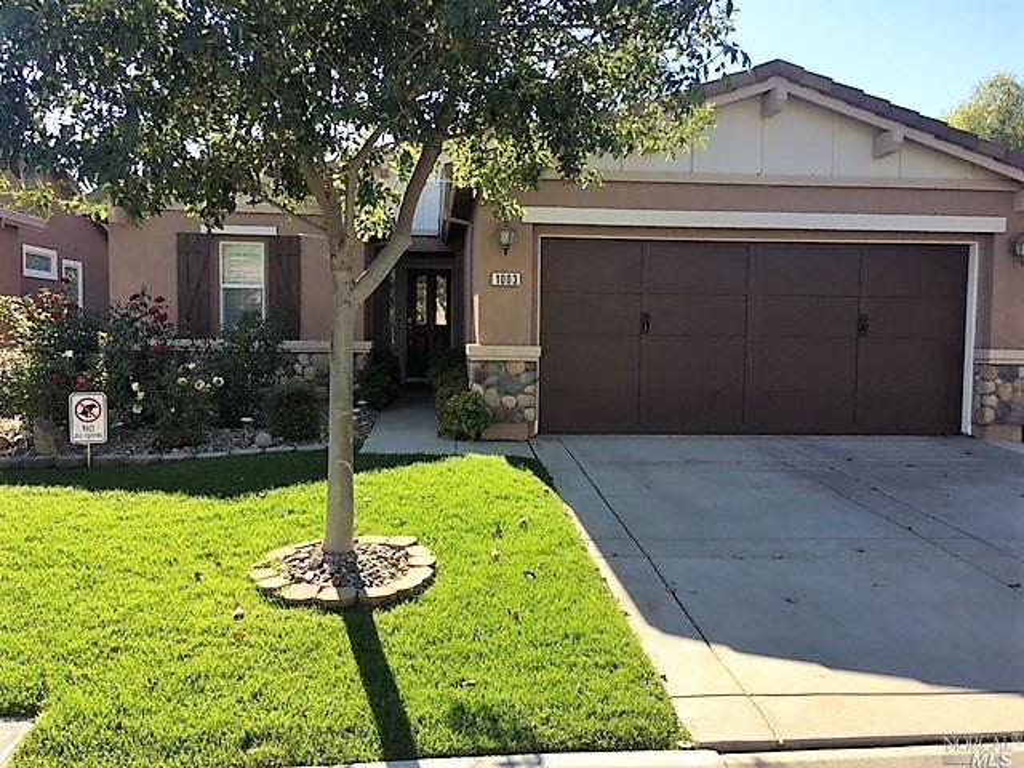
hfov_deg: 61.7
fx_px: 858
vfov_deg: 48.2
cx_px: 512
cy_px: 384
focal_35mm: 29
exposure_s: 1/569
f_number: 2.2
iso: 25
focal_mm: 4.15
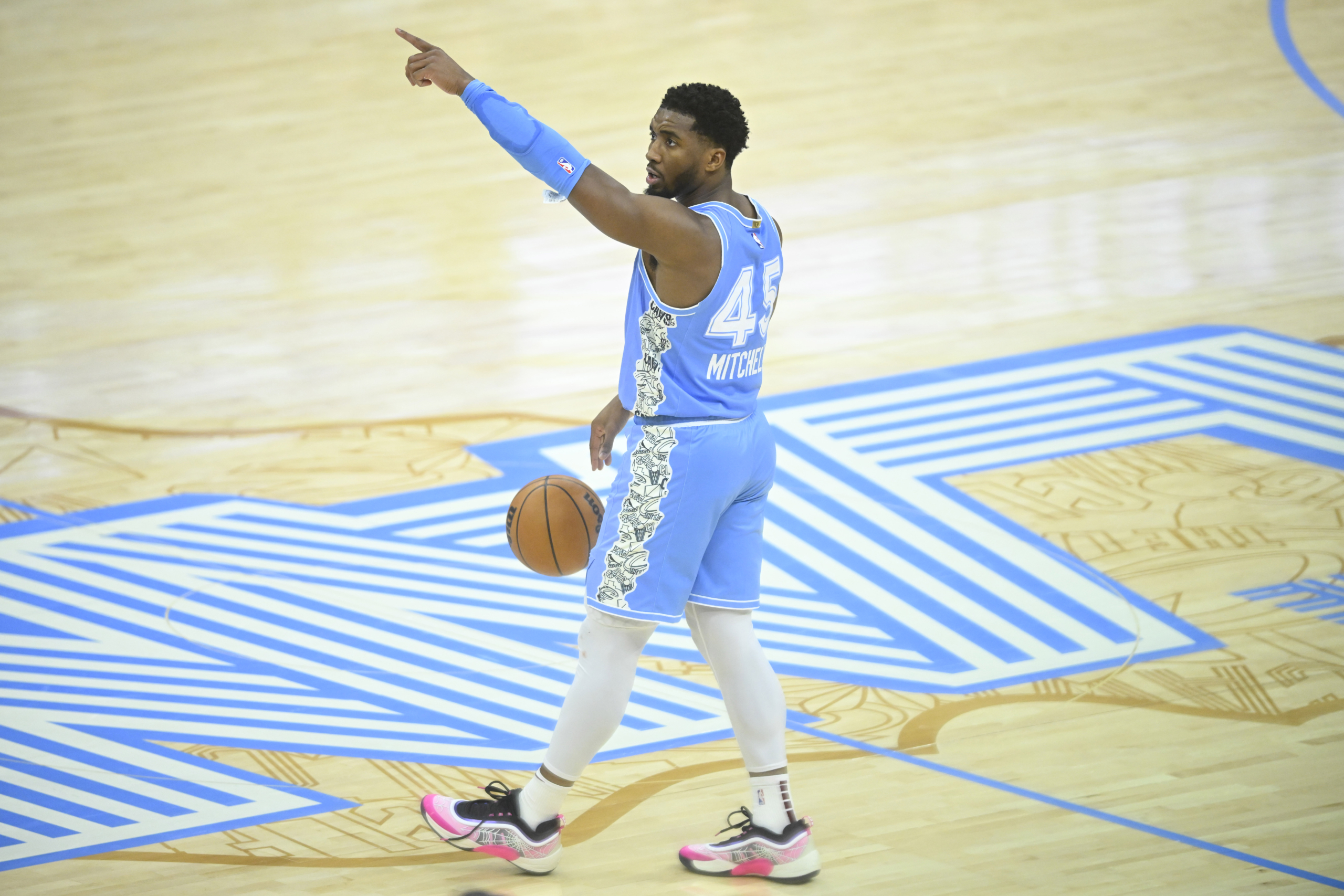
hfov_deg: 5.2
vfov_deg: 3.4
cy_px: 448
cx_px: 672
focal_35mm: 400
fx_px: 14933
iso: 4000
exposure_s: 1/2000
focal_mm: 400
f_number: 2.8
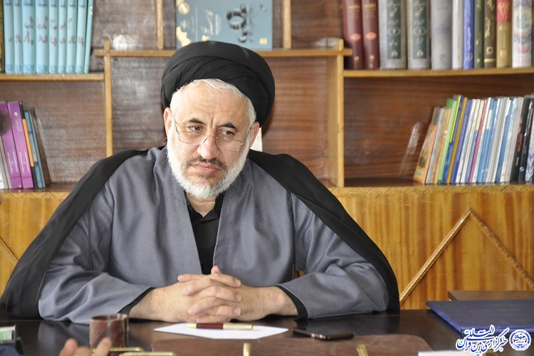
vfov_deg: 9.6
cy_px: 178
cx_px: 267
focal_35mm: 142
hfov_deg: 14.4
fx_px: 2114
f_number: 5.3
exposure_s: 1/60
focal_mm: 95
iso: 1250
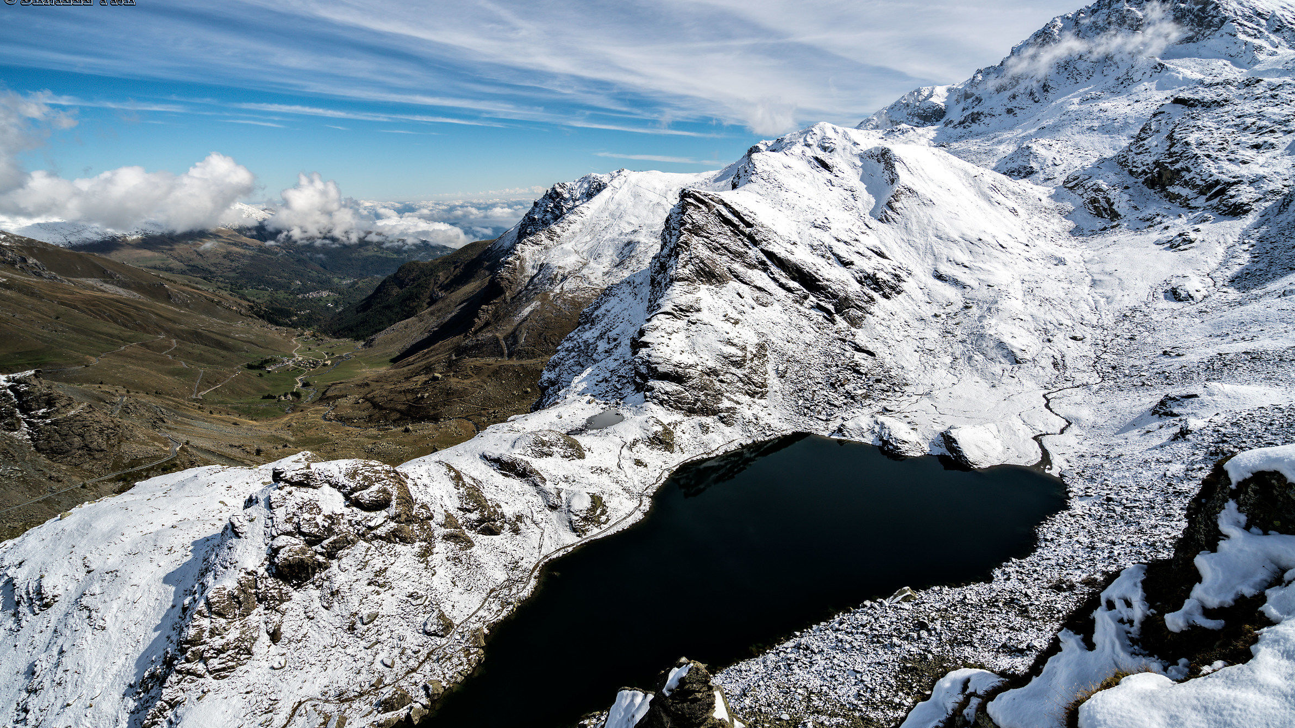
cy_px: 354
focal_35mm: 17
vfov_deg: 63.9
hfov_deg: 95.9
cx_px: 655
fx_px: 584
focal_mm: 16
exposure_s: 1/500
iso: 100
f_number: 8
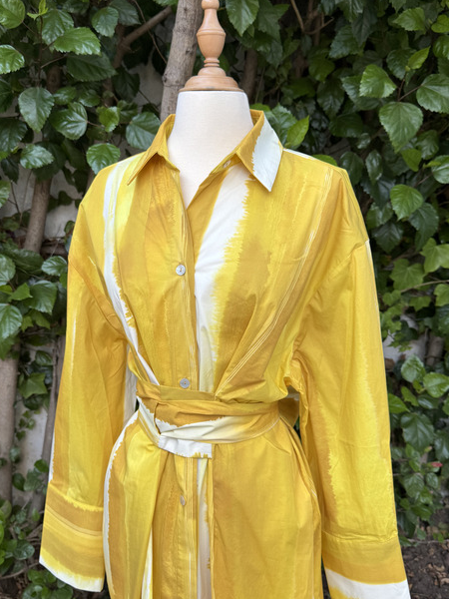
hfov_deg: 44.1
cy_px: 290
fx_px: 553
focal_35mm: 32
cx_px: 214
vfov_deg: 56.8
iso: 64
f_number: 1.78
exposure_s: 1/260
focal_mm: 6.76
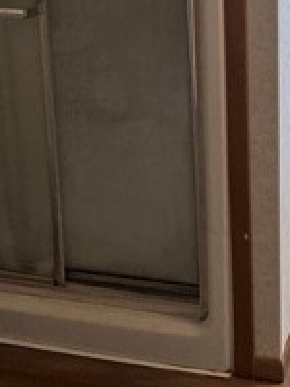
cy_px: -84
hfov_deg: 24.2
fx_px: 604
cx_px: 358
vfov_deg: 30.1
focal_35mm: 54
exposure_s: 1/60
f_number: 2.2
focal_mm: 2.22
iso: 200
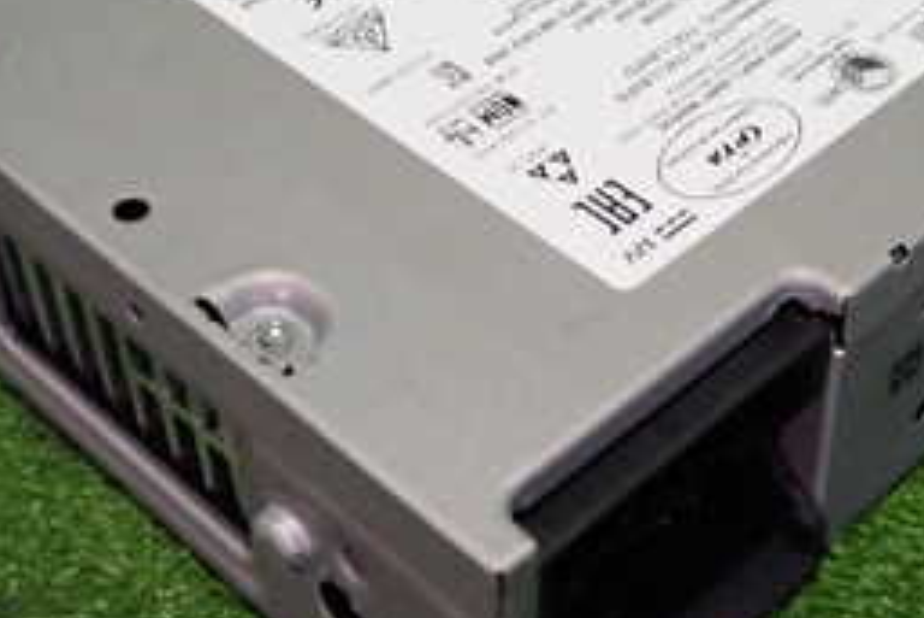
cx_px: 585
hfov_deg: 25.9
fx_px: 2003
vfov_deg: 17.5
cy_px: 210
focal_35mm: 78
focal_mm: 5.79
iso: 640
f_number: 2.4
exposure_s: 1/30
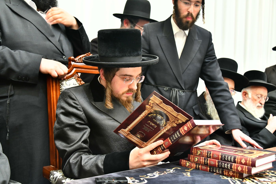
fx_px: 337
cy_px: 92
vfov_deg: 30.5
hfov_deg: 44.5
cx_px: 138
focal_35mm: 44
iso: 2500
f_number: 5.6
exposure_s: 1/125
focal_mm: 44
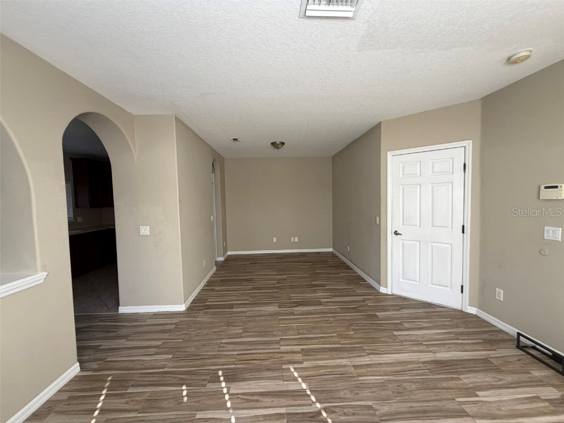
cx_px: 282
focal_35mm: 14
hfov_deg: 102.1
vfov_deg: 85.7
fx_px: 228
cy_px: 212
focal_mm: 2.22
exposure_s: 1/121
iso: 250
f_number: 2.2
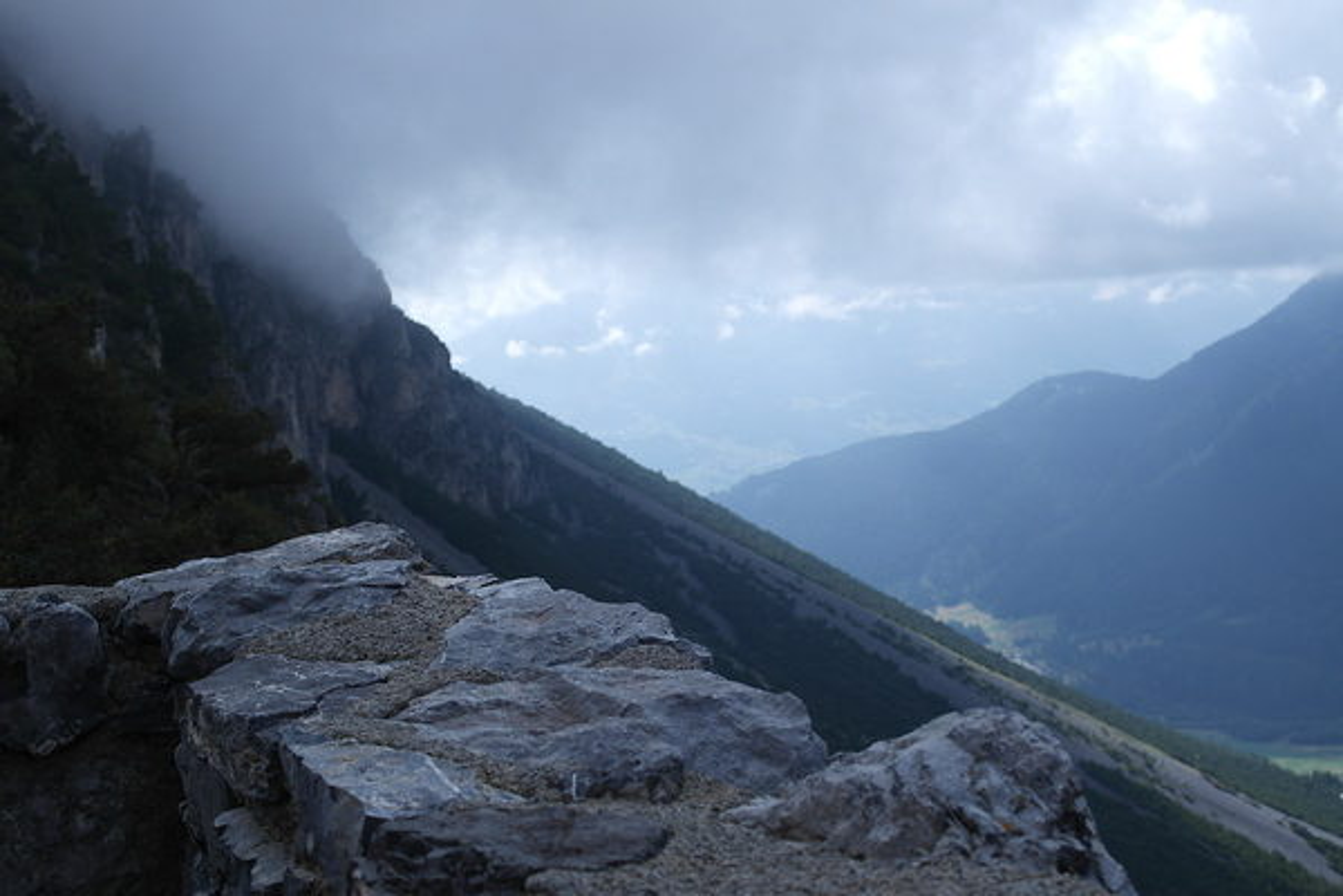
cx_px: 672
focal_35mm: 43
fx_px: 1604
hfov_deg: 45.4
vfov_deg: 31.2
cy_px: 448
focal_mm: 28
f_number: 7.1
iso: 100
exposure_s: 1/320
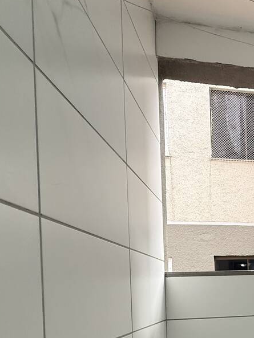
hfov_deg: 32.7
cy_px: 291
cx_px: 320
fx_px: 333
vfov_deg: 49.3
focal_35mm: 34
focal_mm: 2.22
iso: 200
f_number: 2.2
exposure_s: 1/120
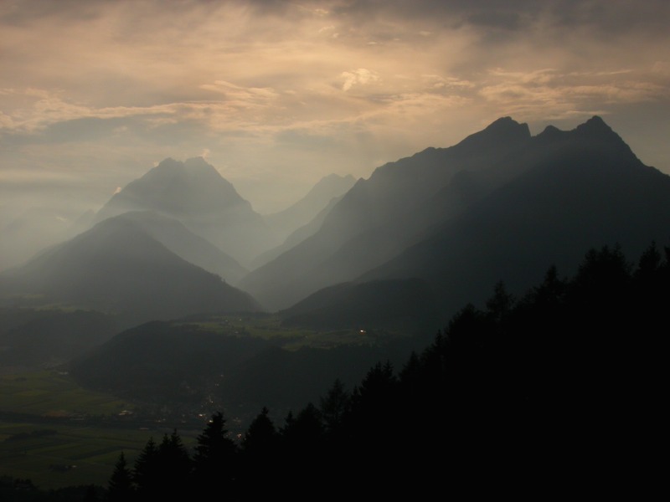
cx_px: 335
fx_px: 1761
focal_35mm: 91
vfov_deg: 16.2
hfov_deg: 21.5
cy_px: 251
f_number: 8.6
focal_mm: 18.9
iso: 100
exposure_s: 1/665
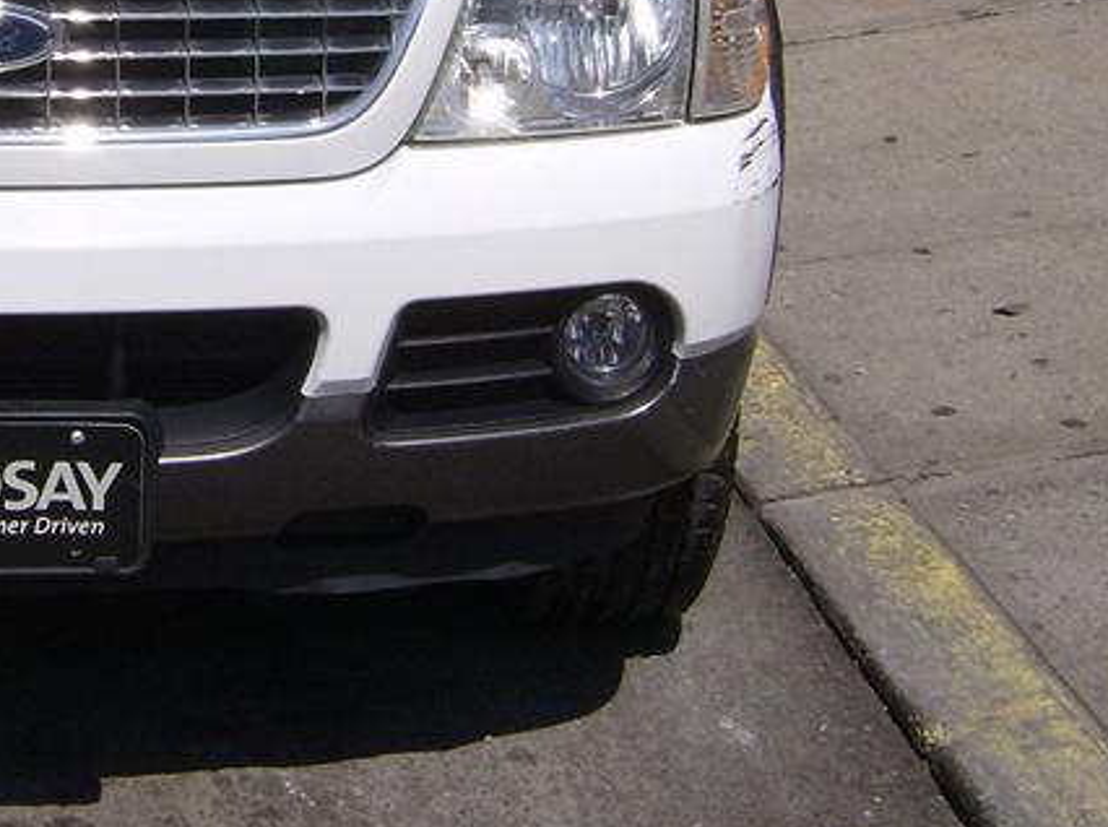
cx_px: 86
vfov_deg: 16.5
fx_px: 2780
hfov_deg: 22.0
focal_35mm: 87
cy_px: -18
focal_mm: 6
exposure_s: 1/2000
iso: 100
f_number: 4.7
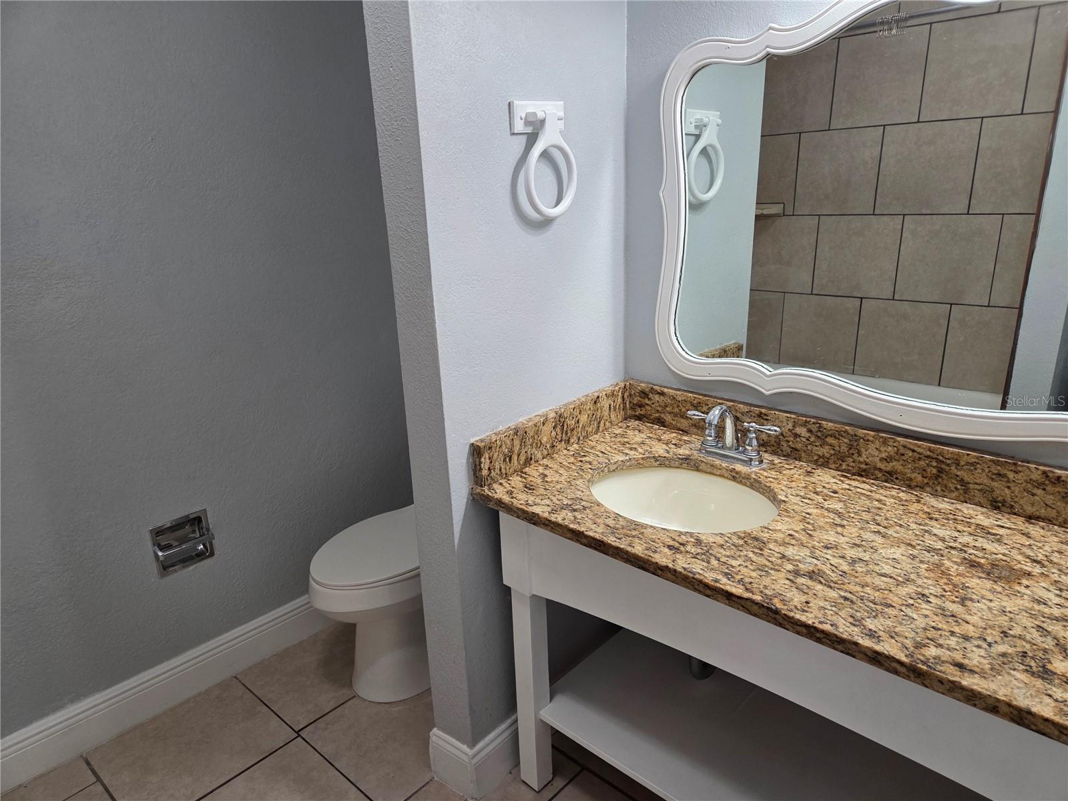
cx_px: 534
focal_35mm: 23
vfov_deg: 58.9
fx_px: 710
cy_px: 400
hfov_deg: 73.9
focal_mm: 5.4
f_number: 1.8
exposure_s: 1/120
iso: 250
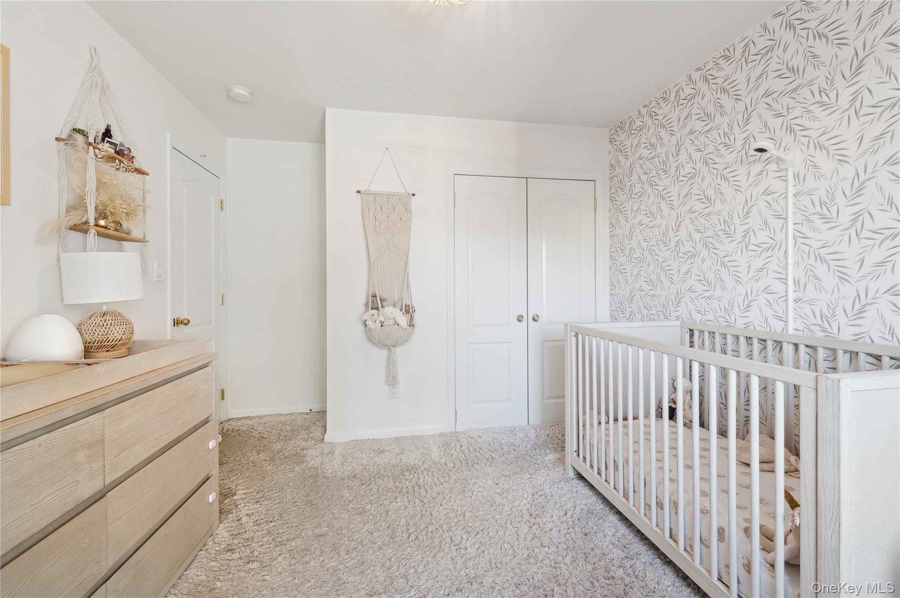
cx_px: 450
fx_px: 375
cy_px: 299
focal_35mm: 15
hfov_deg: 100.4
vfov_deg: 77.2
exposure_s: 1/4
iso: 640
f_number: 14
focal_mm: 15
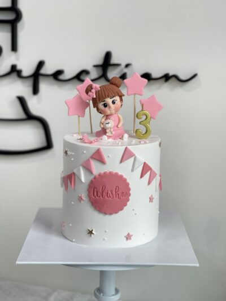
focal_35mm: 64
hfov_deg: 22.9
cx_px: 113
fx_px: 557
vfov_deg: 30.3
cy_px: 150
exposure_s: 1/100
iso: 64
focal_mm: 7.5
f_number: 2.2
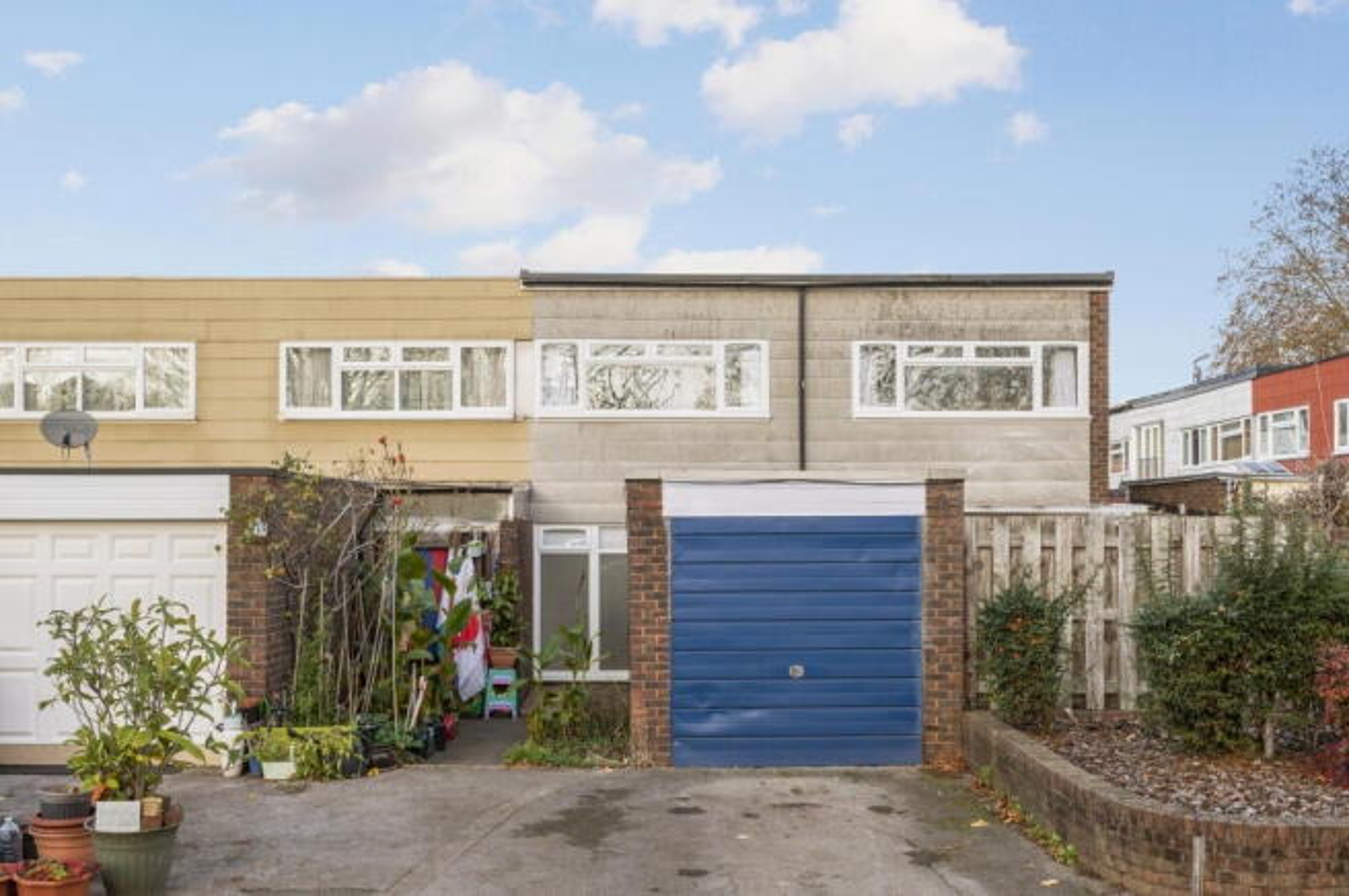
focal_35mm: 30
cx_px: 674
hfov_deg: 62.0
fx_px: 1123
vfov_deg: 43.5
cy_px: 448
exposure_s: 1/100
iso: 200
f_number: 8
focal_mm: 30
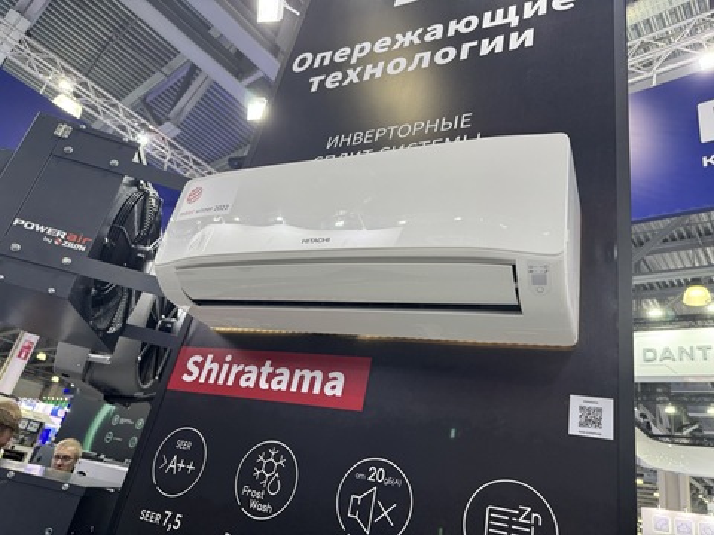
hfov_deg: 71.6
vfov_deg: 56.8
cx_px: 357
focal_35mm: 24
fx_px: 495
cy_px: 268
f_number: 1.78
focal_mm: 6.76
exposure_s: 1/100
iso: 125
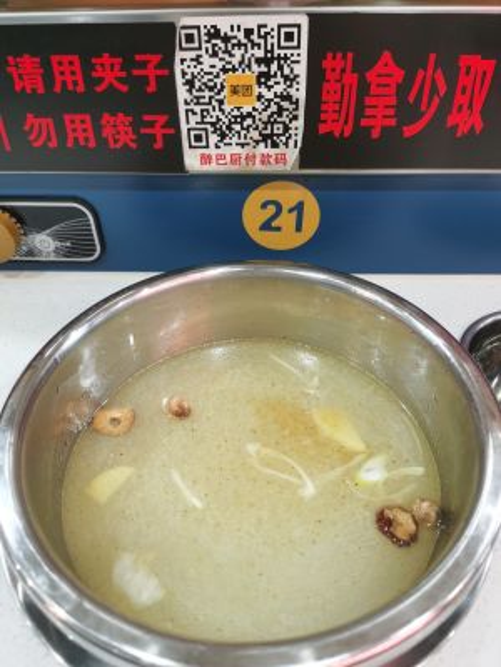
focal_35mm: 27
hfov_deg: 51.4
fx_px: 521
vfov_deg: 65.3
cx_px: 250
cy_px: 334
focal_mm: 5.56
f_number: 1.6
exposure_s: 1/50
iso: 160
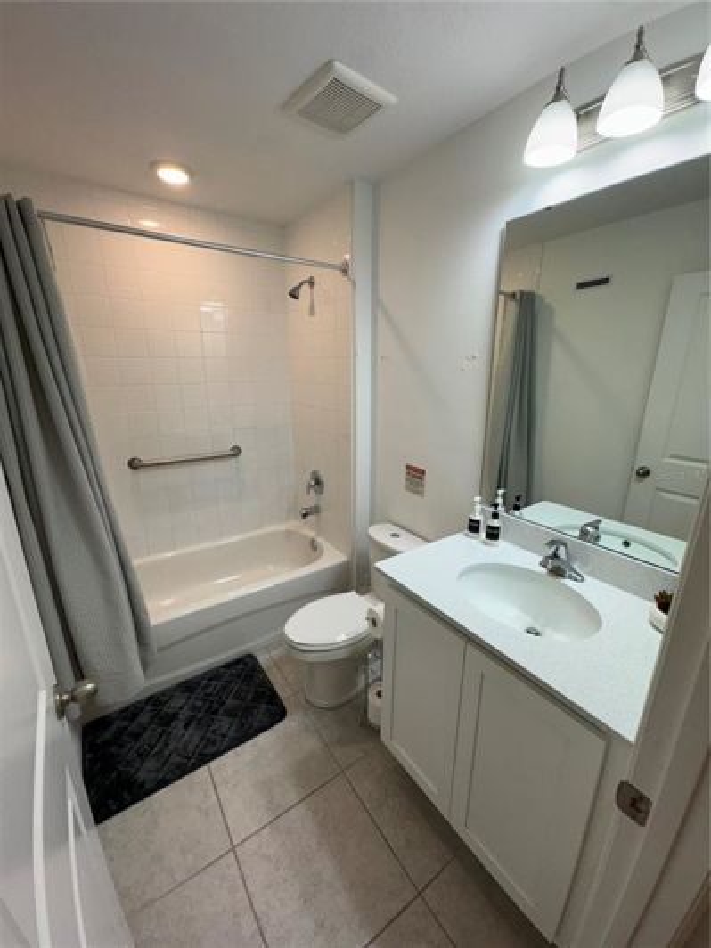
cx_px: 356
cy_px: 474
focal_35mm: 14
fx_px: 383
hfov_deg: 85.7
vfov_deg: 102.1
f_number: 2.2
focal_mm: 2.22
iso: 80
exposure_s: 1/120
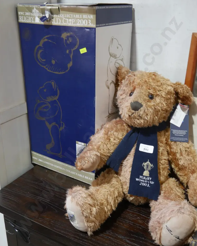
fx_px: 292
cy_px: 126
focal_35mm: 40
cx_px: 99
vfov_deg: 45.8
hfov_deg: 37.3
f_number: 4.1
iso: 500
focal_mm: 19
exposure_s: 1/60
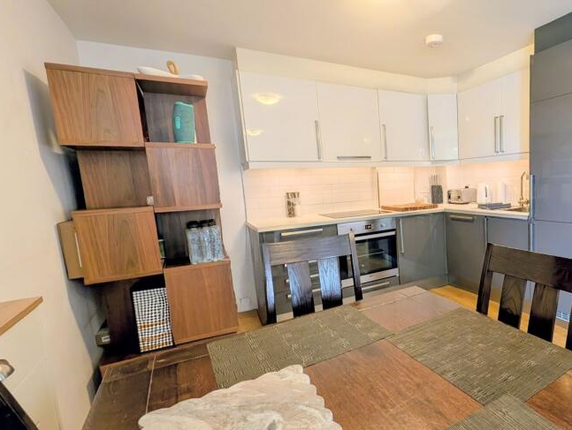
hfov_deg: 78.2
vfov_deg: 68.7
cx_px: 429
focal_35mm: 19
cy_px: 227
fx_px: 314
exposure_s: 1/24.3
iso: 116
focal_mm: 2.23
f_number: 1.95
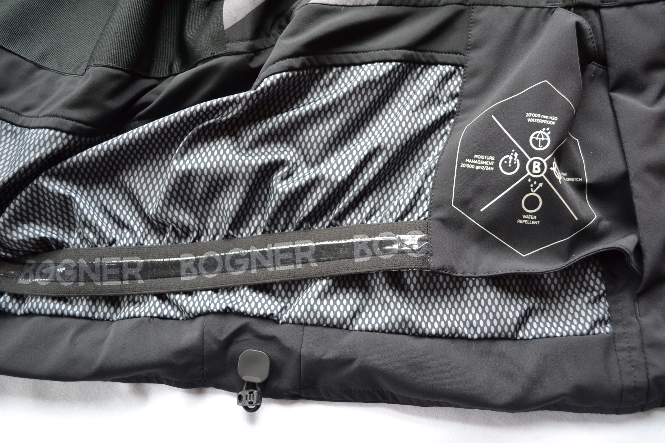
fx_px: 610
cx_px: 332
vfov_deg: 40.0
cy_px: 222
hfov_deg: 57.2
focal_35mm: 33
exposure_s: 1/60
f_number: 3.8
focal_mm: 22
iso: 1250
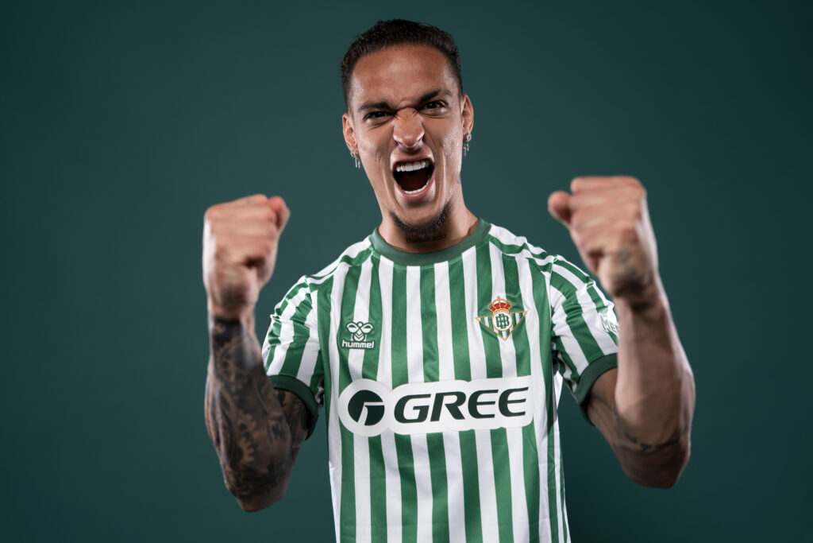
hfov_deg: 50.7
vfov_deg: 35.1
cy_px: 272
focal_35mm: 38
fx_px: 858
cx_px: 406
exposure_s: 1/200
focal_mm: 38
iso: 80
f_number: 2
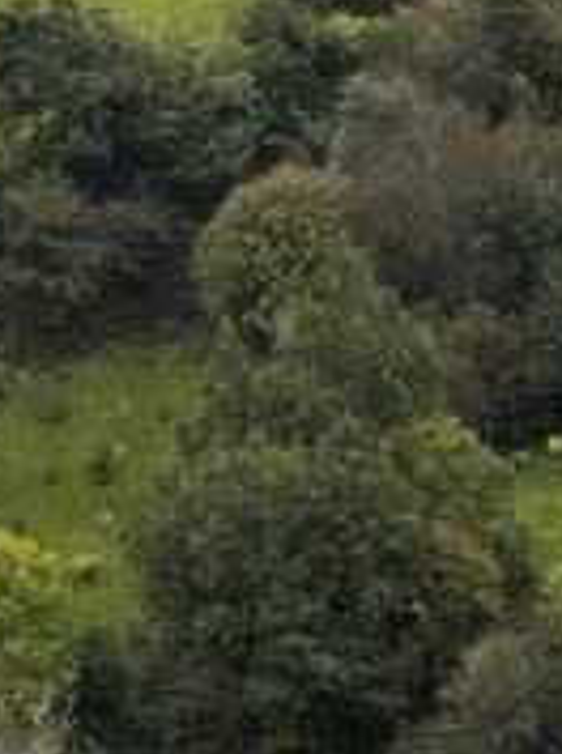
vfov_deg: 10.2
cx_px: 123
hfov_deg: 7.8
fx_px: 4128
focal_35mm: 190
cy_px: -277
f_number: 1.6
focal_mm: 5.1
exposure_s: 1/306
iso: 50
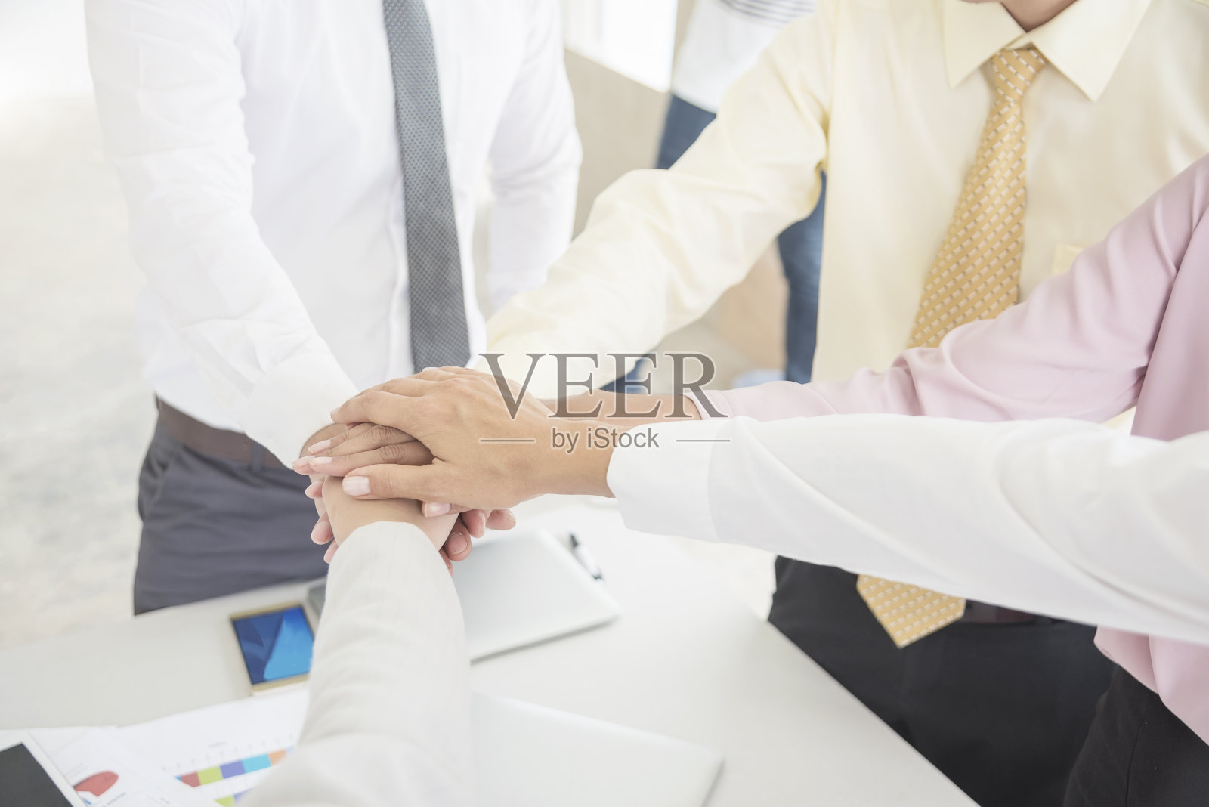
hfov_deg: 42.7
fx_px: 1545
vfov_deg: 29.3
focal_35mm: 46
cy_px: 404
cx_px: 604
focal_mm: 46
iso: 400
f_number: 4
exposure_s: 1/200
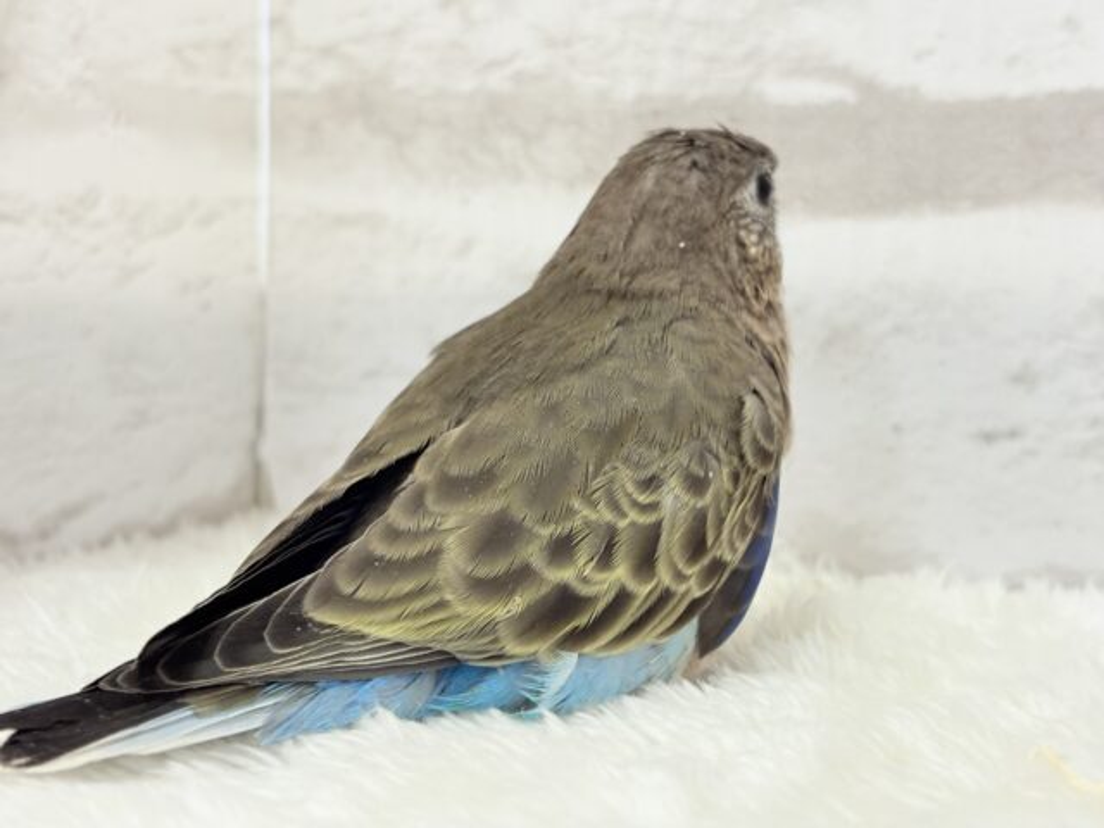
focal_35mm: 52
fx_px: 1658
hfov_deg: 36.8
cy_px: 414
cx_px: 552
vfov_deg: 28.0
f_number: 1.6
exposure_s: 1/100
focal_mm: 5.96
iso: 125
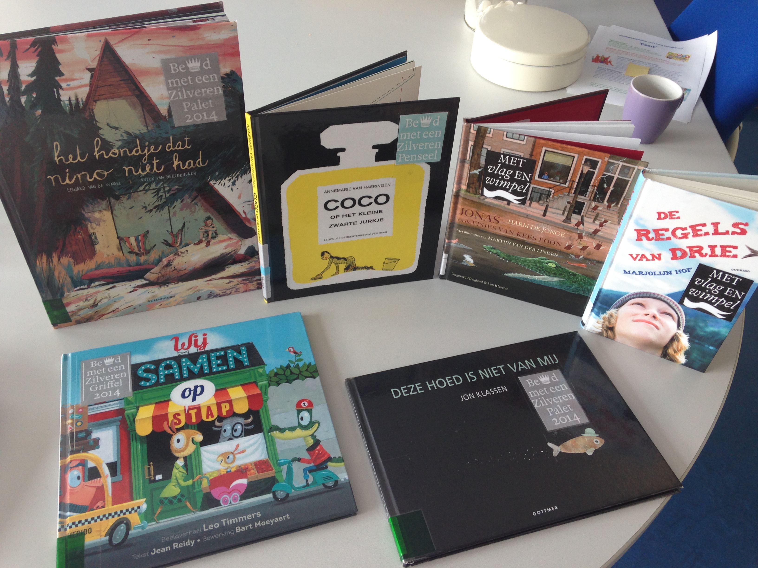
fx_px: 723
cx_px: 379
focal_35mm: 33
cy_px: 284
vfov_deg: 42.9
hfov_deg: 55.4
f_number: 2.4
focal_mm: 4.12
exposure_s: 1/60
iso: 50
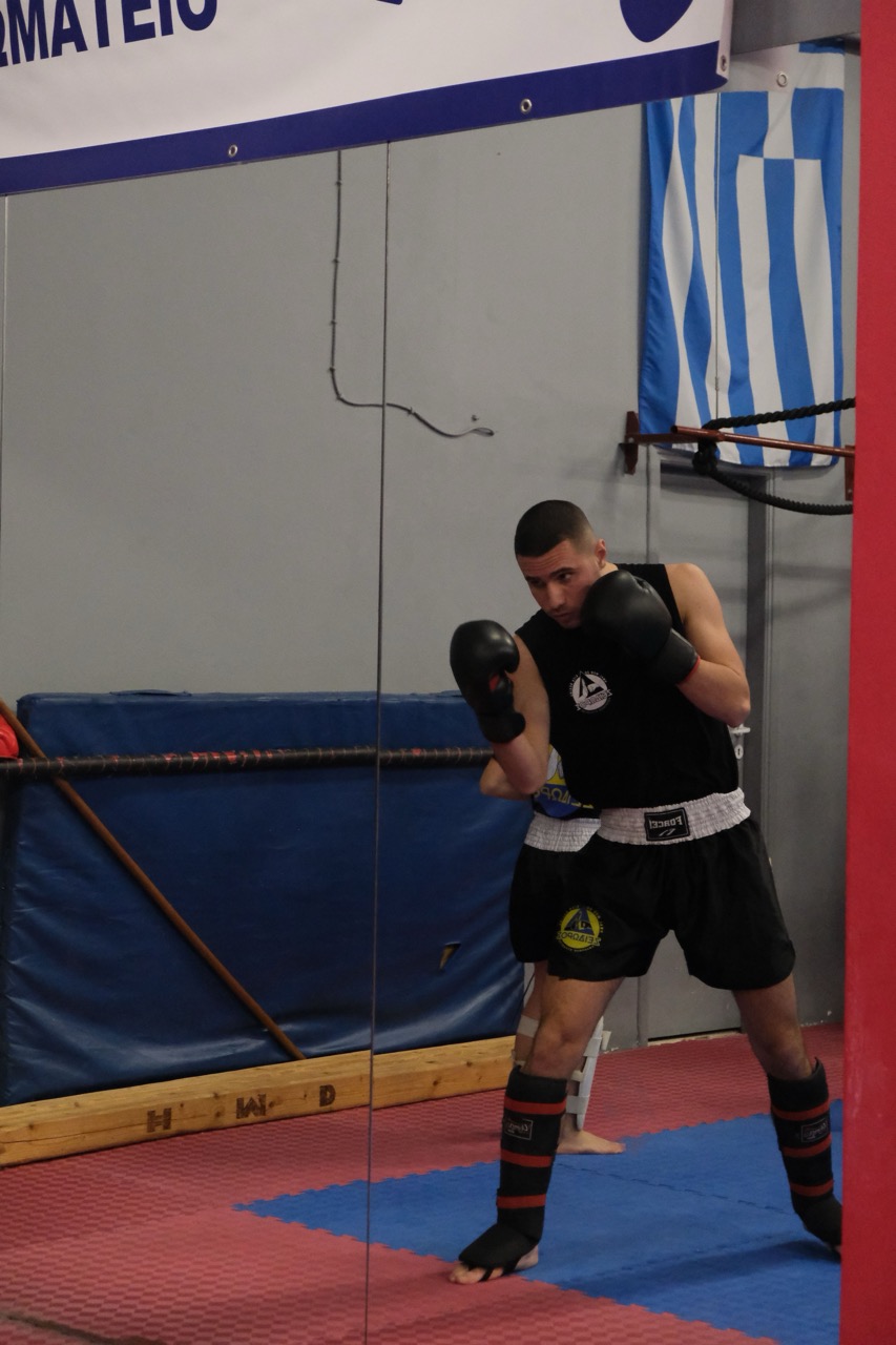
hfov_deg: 19.7
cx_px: 448
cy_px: 672
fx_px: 2576
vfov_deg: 29.2
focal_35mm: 69
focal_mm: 46.3
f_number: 4
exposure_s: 1/250
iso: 8000
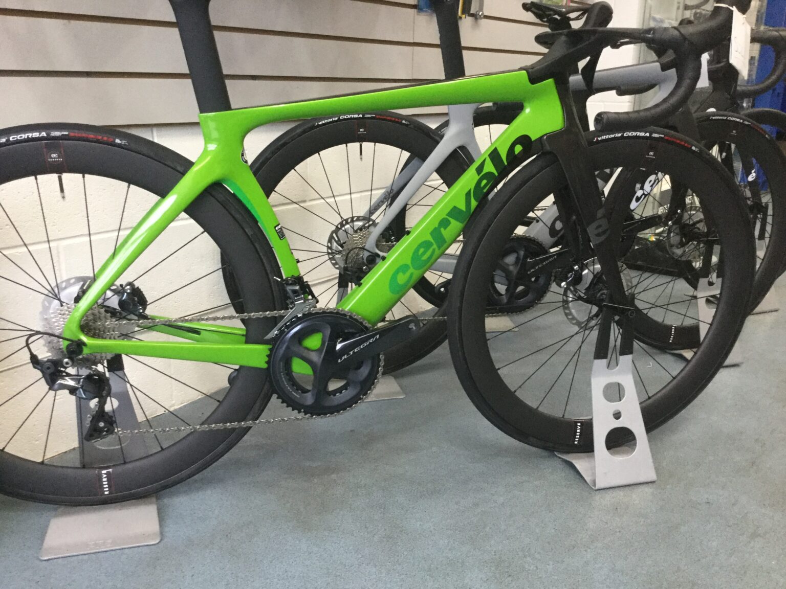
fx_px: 704
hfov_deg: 58.4
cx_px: 393
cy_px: 294
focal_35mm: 31
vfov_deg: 45.4
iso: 160
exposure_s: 1/33
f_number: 2.4
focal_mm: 3.3
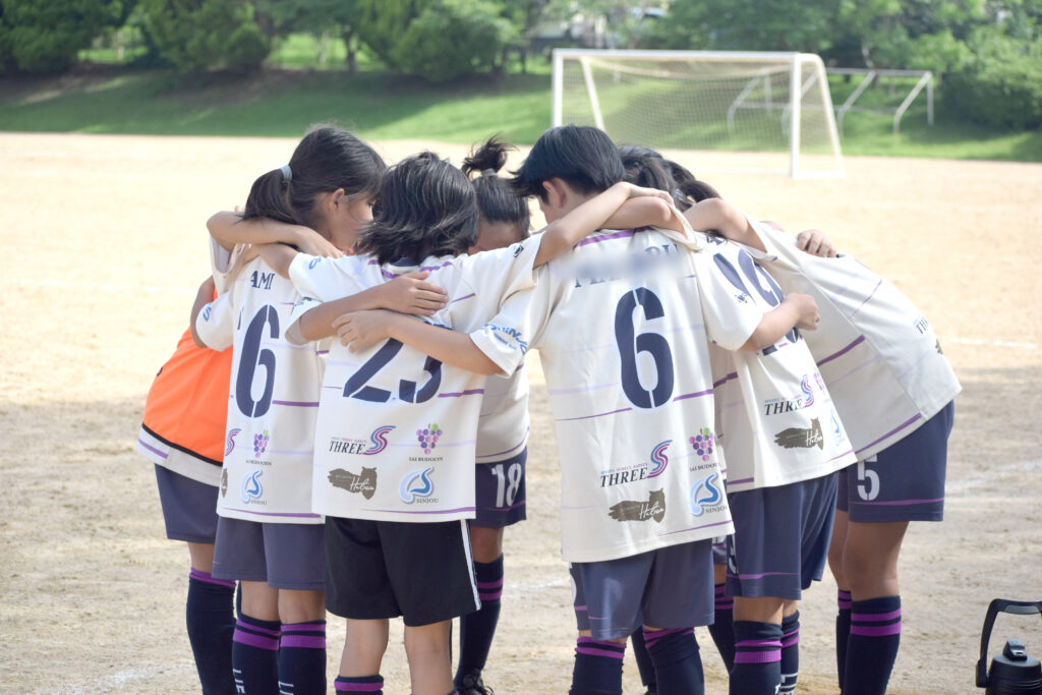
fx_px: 3039
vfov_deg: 13.0
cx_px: 521
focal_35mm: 105
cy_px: 348
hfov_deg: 19.5
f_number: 5.6
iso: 400
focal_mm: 70
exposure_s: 1/1250
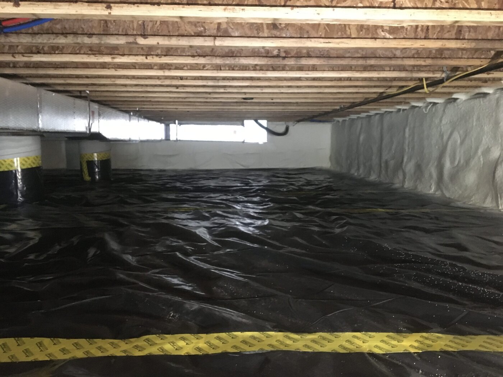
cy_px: 188
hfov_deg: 61.7
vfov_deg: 48.2
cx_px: 252
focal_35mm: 29
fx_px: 421
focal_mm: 4.15
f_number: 2.2
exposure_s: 1/15
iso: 320
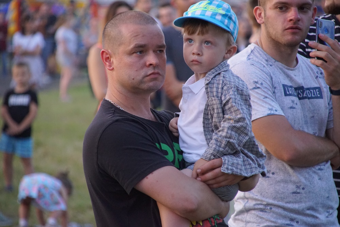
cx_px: 170
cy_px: 114
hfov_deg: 6.9
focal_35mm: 300
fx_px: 2834
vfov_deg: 4.6
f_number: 6.3
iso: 2500
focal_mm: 200
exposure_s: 1/320
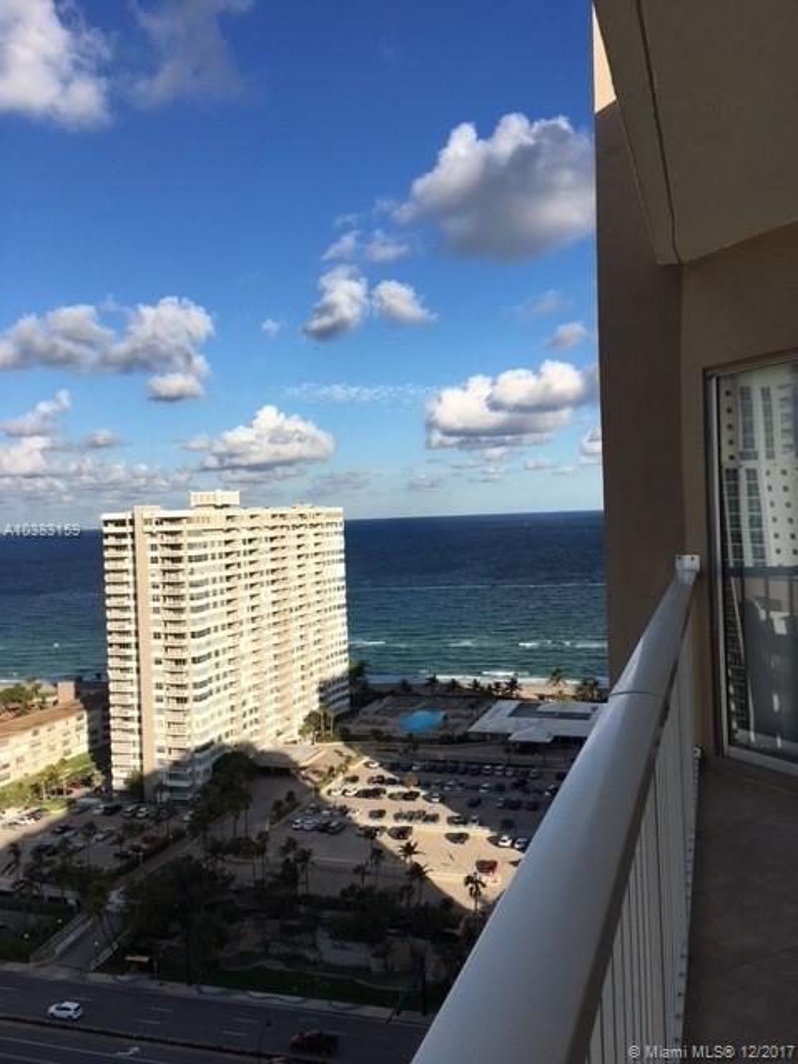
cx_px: 399
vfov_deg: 61.7
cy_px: 532
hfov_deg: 48.2
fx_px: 891
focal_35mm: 29
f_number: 2.2
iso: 25
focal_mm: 4.15
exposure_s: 1/2262
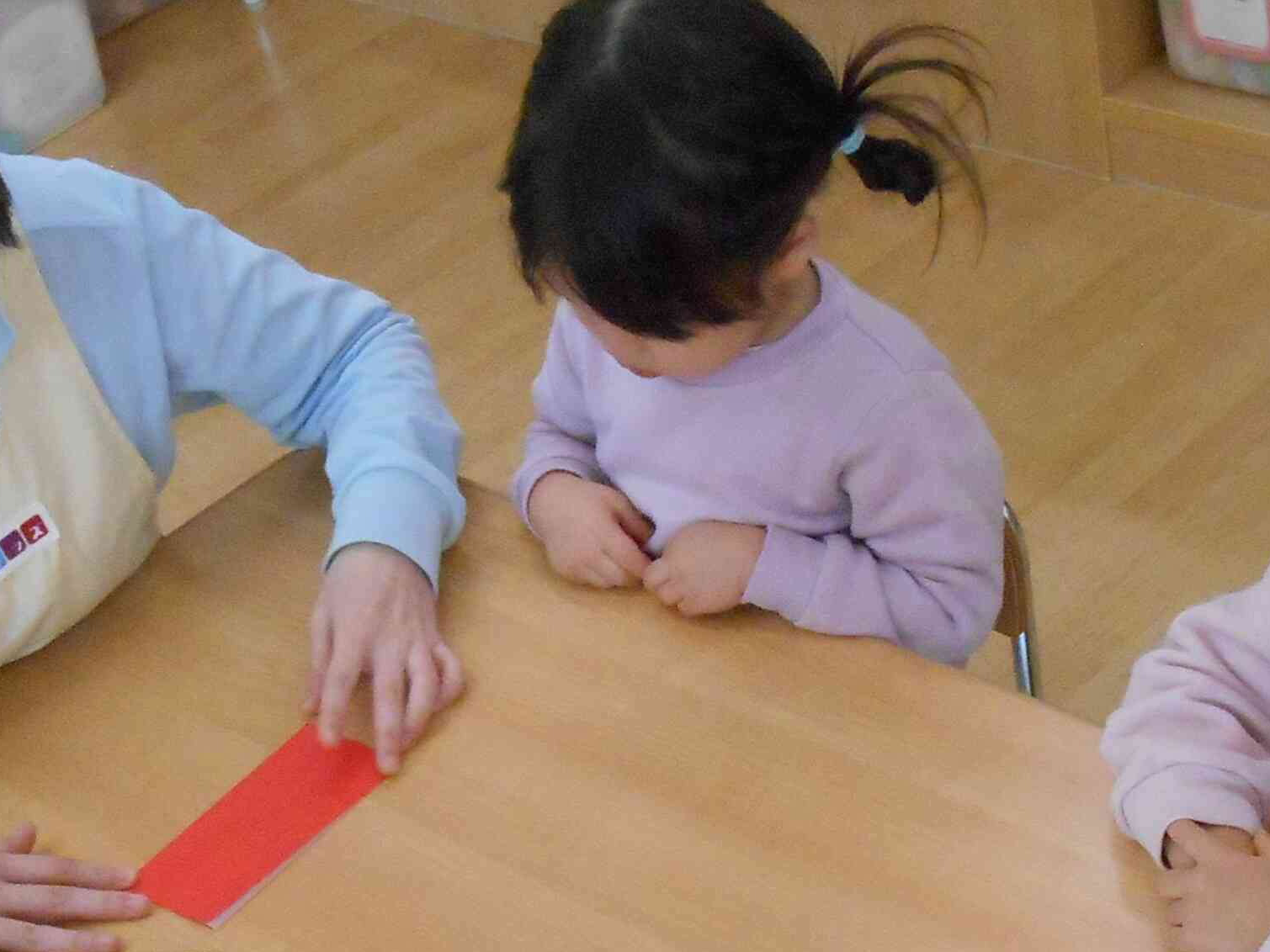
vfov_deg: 20.0
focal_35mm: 71
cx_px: 773
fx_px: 2605
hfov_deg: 27.3
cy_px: 990
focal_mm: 4.7
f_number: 3.4
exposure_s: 1/250
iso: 720
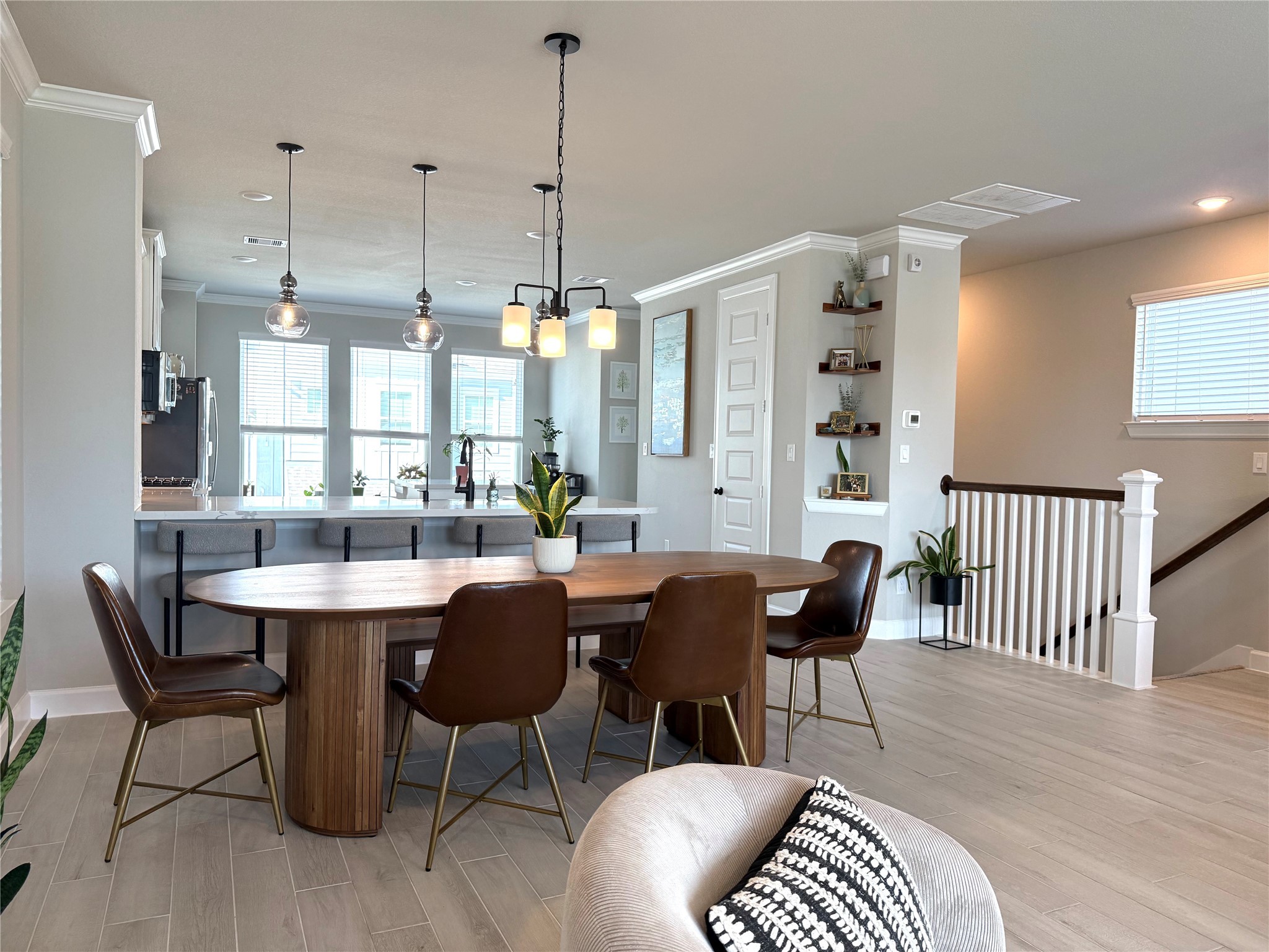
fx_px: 880
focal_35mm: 24
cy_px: 476
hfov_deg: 71.6
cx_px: 634
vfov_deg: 56.8
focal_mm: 6.76
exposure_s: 1/232
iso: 160
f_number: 1.78
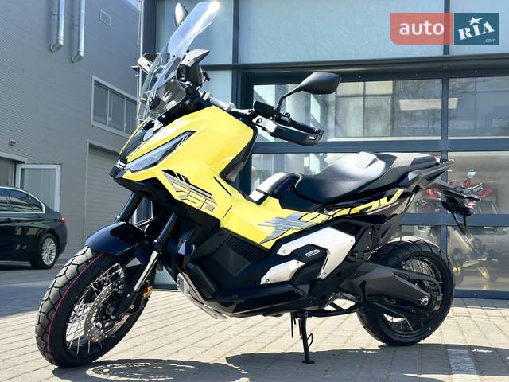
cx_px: 254
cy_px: 191
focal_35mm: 48
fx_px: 706
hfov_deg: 39.7
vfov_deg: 30.3
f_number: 1.78
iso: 80
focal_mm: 6.86
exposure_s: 1/1667
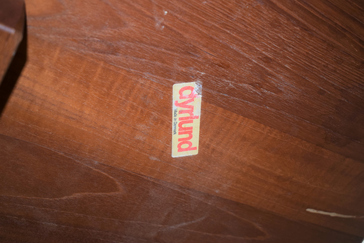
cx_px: 182
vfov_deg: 28.1
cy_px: 122
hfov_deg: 41.1
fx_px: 485
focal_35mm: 48
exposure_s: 1/30
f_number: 4.5
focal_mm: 32
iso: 800
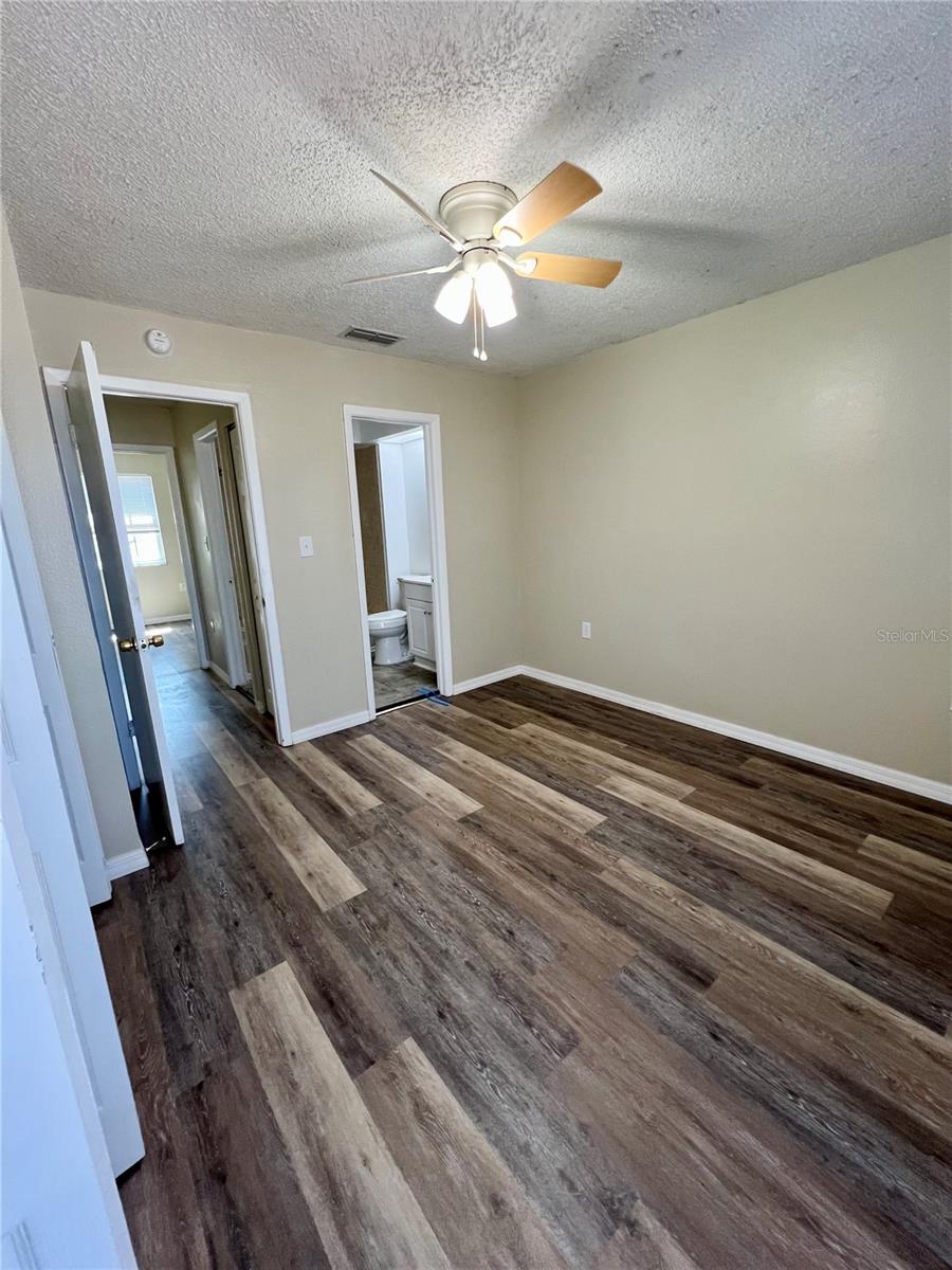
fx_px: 477
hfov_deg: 89.9
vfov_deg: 106.2
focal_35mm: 13
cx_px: 476
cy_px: 635
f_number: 1.8
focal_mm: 1.57
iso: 200
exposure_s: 1/120
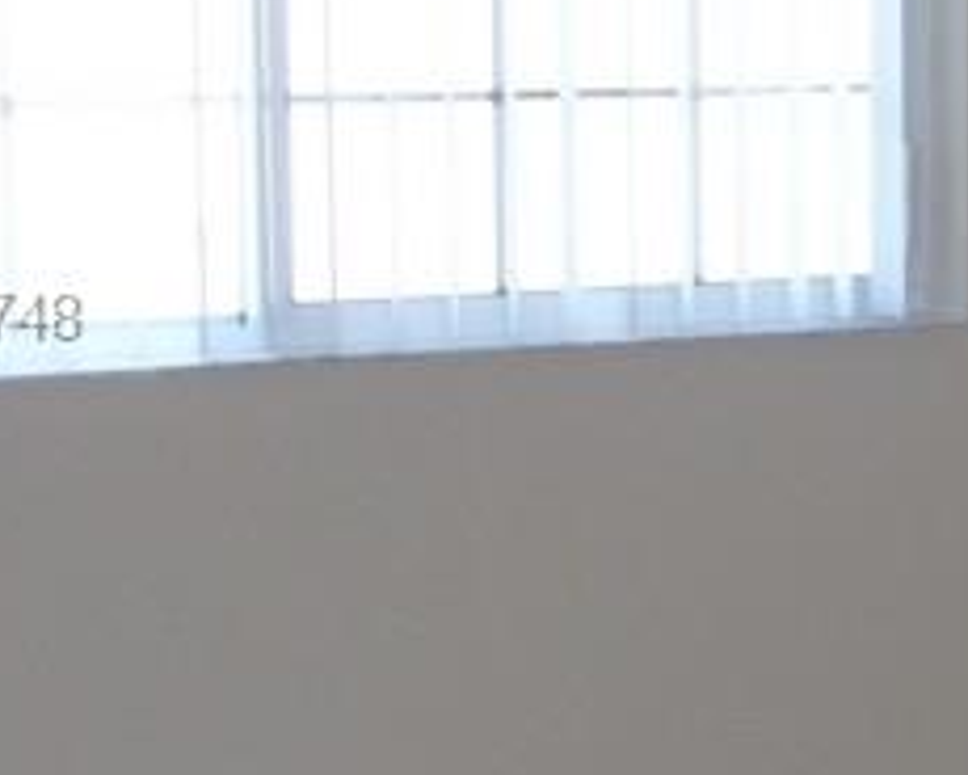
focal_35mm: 122
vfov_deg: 12.6
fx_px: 3495
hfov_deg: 14.7
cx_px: 1435
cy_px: 320
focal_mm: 6
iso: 200
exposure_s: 1/30
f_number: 3.7
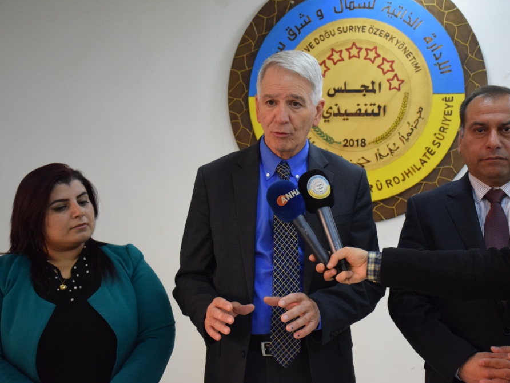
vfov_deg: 27.5
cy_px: 193
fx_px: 781
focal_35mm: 53
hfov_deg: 36.1
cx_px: 284
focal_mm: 32
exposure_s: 1/200
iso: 3200
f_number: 4
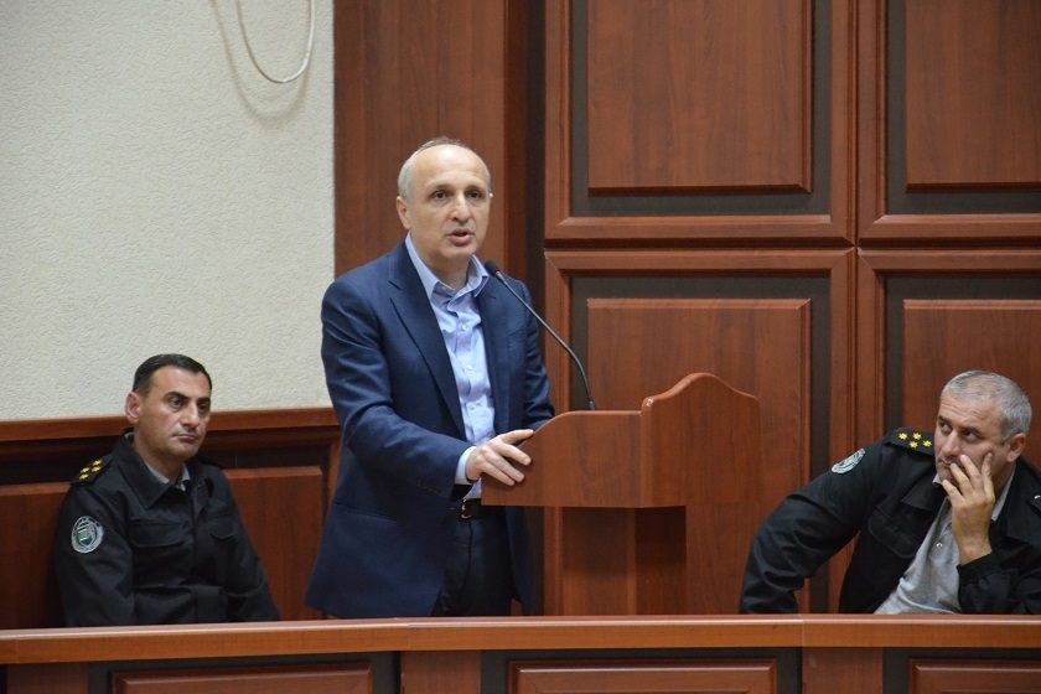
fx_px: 4554
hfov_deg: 13.0
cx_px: 520
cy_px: 347
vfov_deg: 8.7
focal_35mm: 158
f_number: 5.6
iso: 3200
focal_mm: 105
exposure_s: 1/30
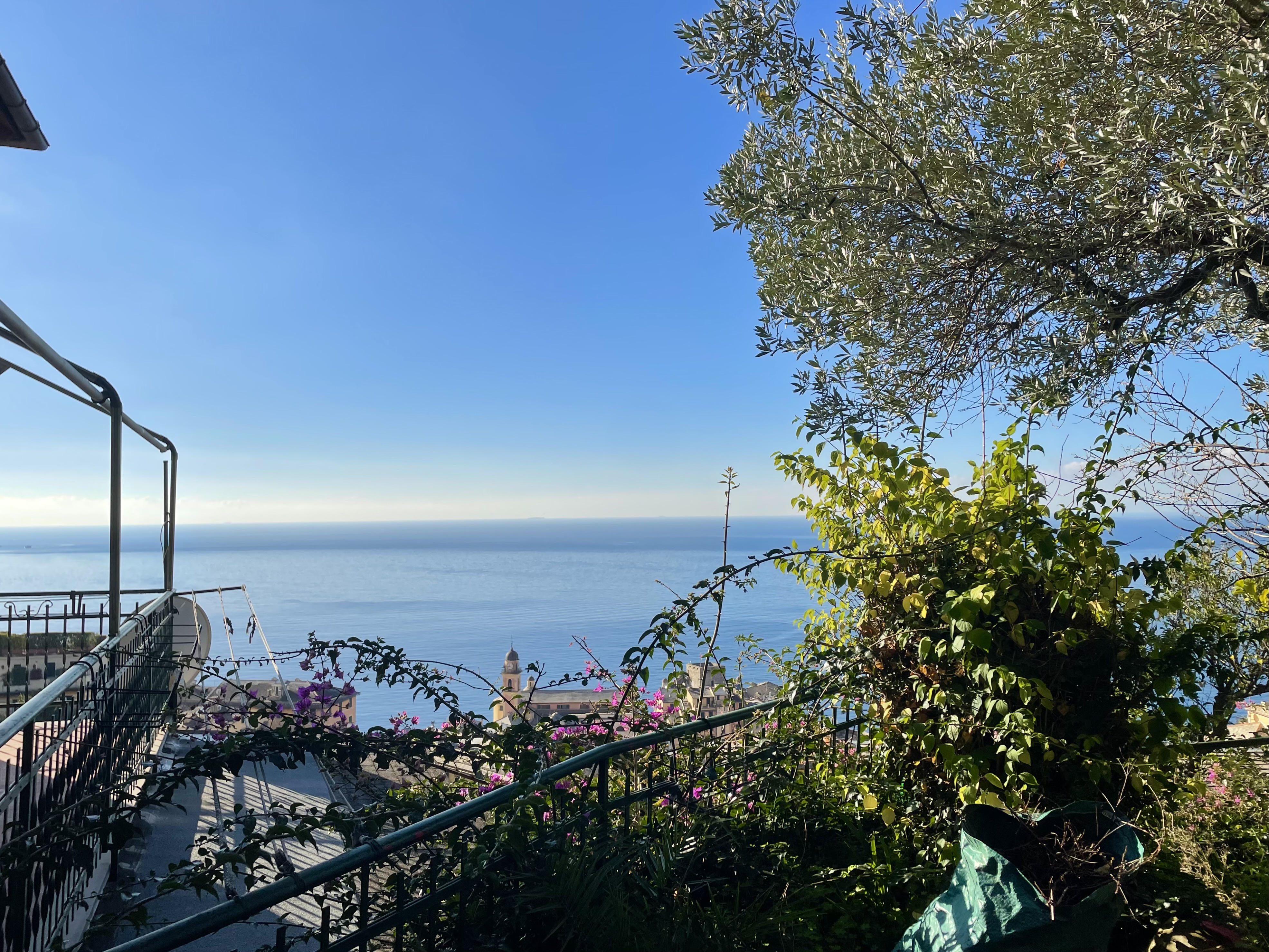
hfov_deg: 67.3
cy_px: 476
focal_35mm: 26
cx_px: 634
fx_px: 953
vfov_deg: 53.1
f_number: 1.6
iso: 32
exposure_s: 1/5291
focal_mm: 4.2
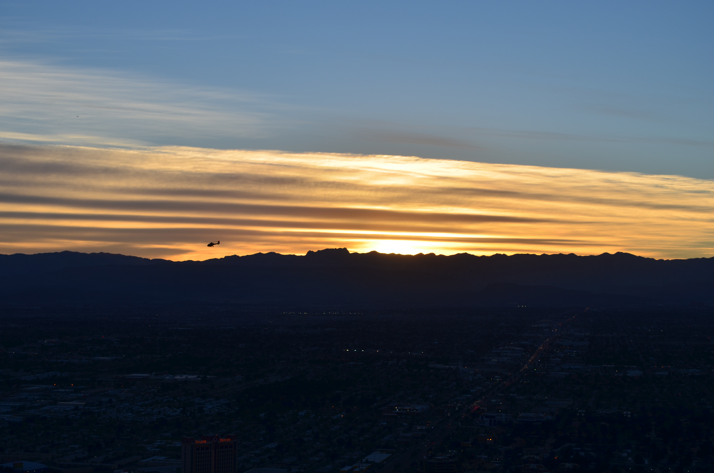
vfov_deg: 19.6
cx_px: 357
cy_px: 236
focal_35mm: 69
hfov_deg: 29.3
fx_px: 1366
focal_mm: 46
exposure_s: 1/250
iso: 110
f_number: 8
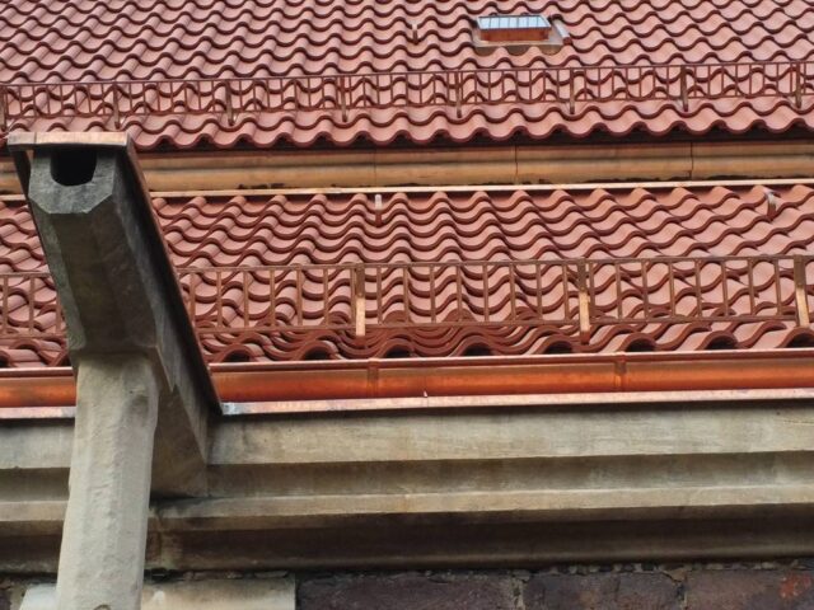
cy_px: 305
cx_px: 407
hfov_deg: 27.8
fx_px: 1646
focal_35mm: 70
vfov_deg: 21.0
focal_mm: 4
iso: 185
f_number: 2.4
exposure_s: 1/961
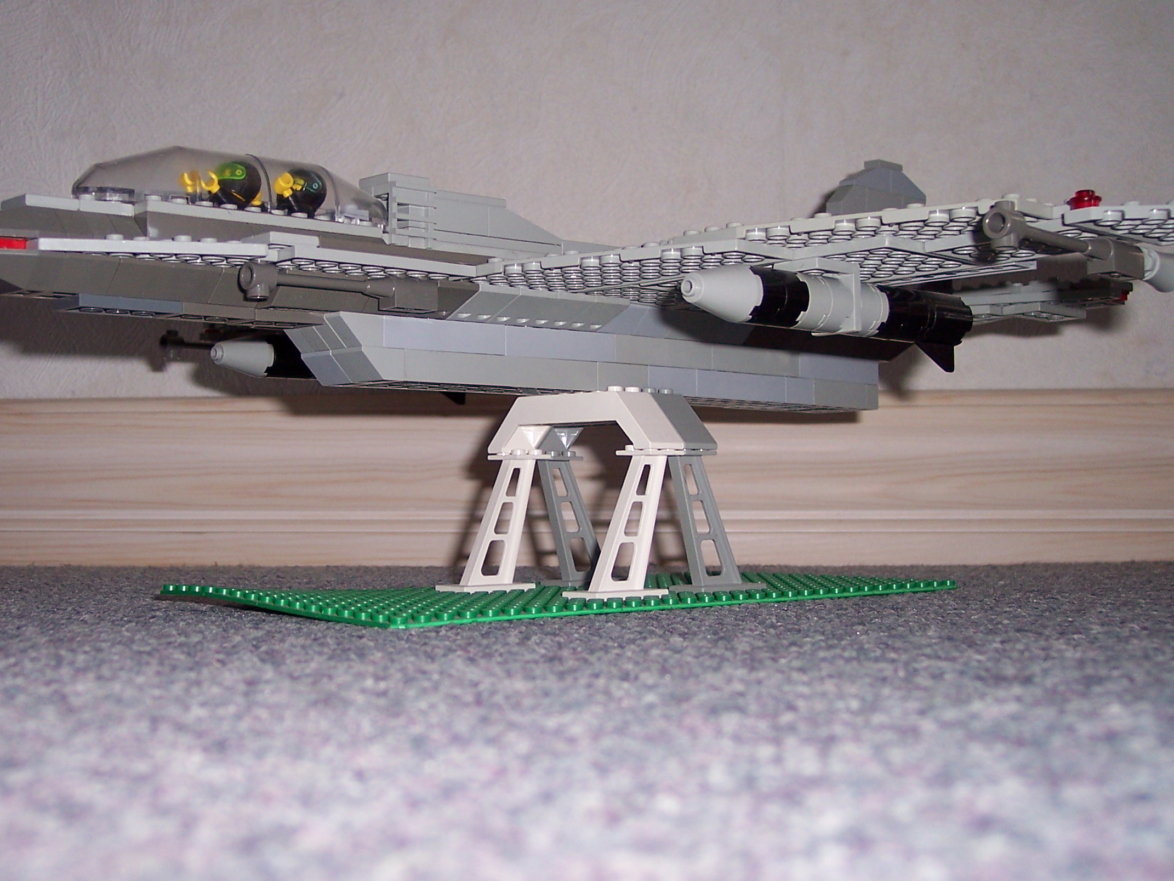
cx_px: 473
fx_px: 1764
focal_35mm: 52
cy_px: 391
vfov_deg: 28.0
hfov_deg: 36.7
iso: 100
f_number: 2.8
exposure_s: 1/60
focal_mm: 8
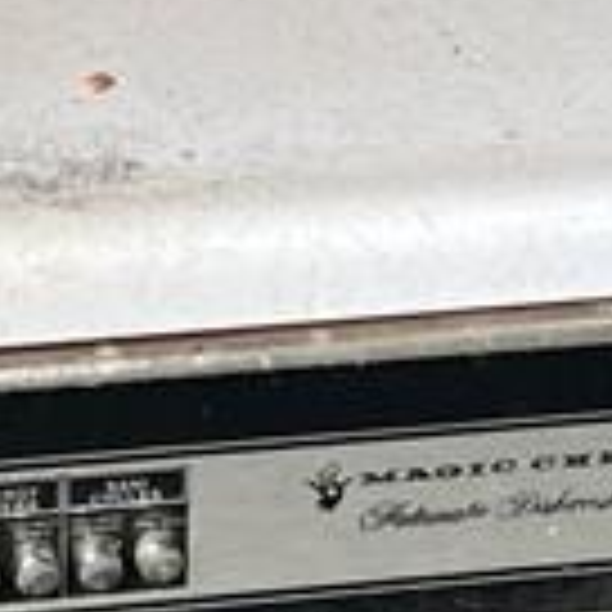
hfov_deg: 10.1
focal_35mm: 173
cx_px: 346
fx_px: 3460
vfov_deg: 10.1
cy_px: 216
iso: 100
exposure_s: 1/121
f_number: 1.5
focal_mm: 5.7
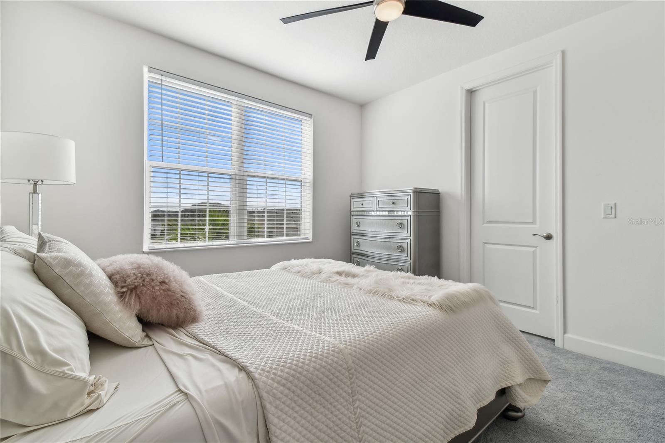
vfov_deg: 77.3
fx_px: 277
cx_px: 332
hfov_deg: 100.4
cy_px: 222
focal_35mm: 15
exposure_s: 1/50
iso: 100
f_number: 7.1
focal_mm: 10
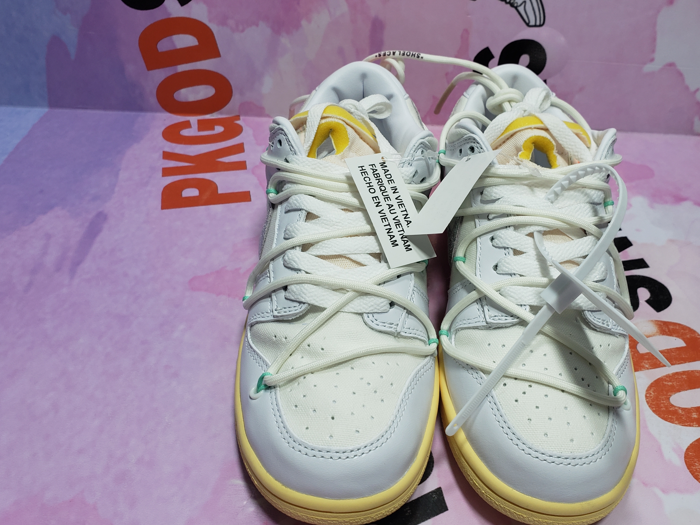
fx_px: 627
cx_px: 398
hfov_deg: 58.1
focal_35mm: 31
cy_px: 268
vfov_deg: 45.4
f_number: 2.4
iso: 80
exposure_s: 1/100
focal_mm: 4.3
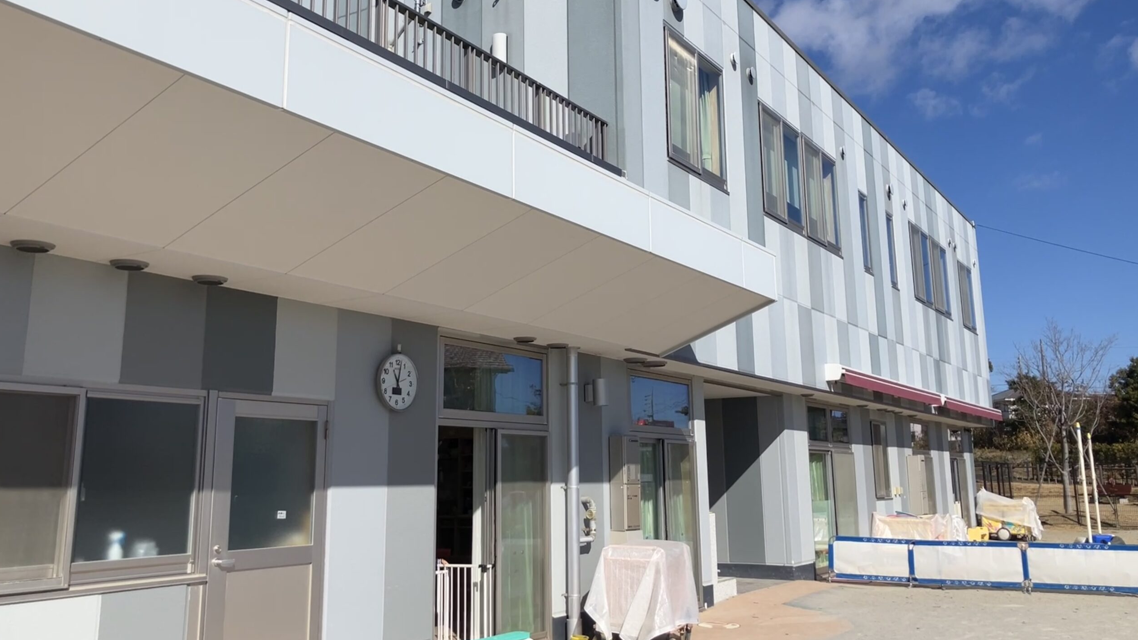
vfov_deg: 37.6
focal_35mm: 31
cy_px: 251
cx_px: 573
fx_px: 935
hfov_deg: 62.6
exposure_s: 1/4425
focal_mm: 3.99
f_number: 1.8
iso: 32
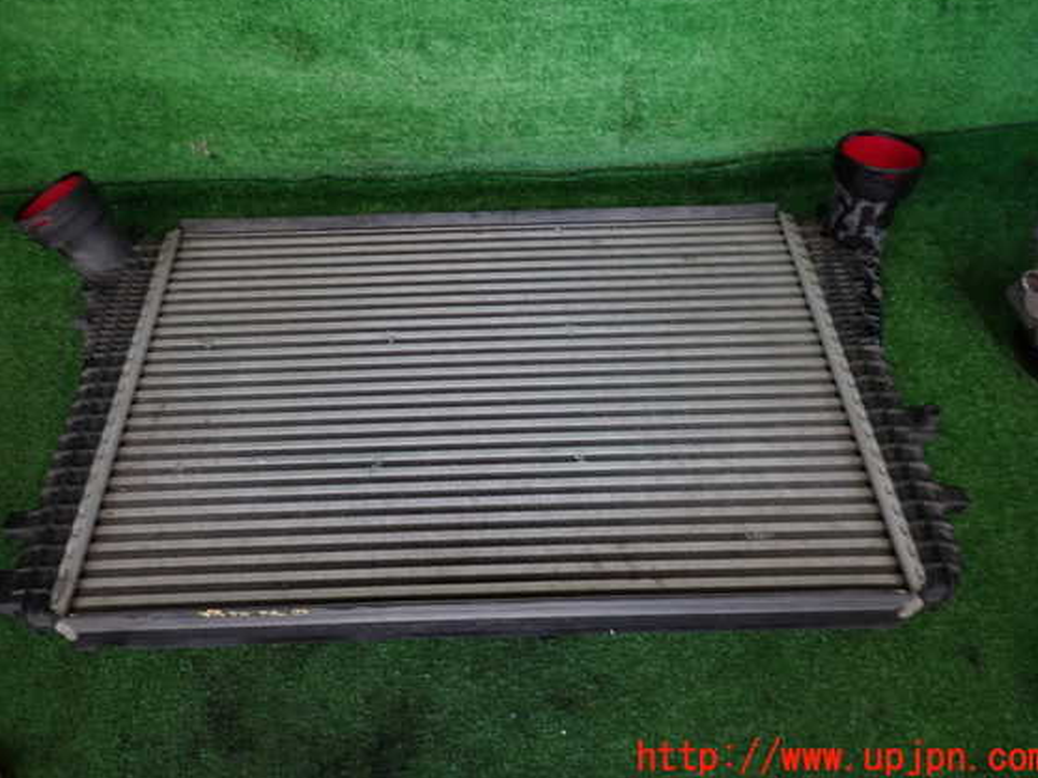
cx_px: 498
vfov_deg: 51.3
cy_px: 362
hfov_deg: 65.3
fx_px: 810
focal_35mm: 27
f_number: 2
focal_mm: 4.5
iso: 200
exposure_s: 1/30
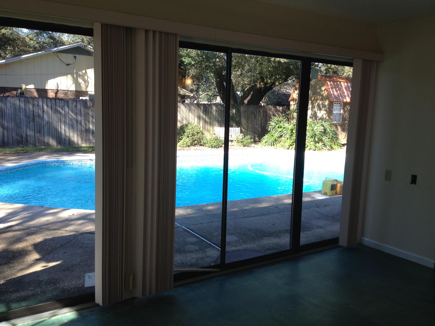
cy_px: 163
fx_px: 440
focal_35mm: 35
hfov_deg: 52.6
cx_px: 218
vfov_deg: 40.7
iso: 50
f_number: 2.4
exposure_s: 1/201
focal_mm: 4.28
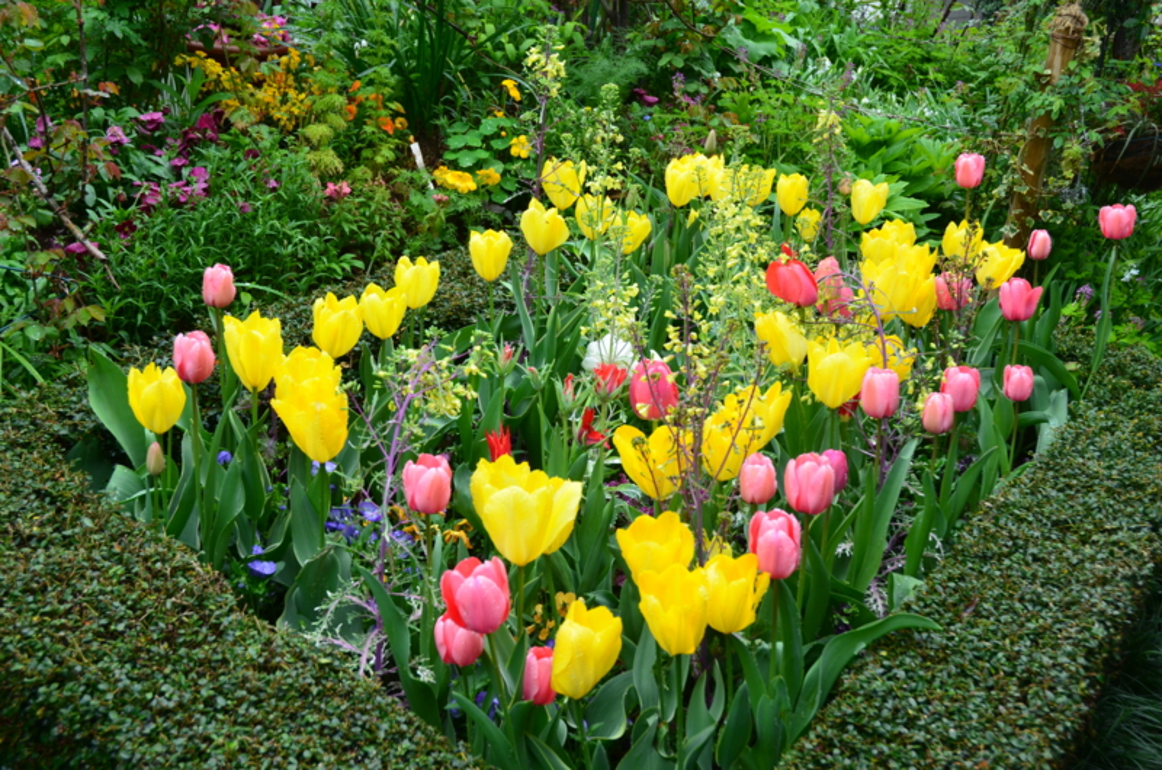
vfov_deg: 35.3
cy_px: 385
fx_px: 1208
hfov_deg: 51.4
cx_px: 581
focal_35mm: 38
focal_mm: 25
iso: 400
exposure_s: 1/100
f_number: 5
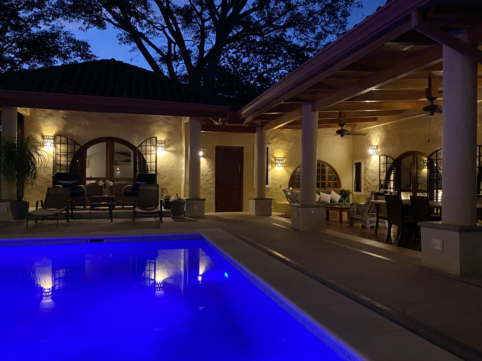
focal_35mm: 26
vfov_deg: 53.1
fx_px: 362
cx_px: 241
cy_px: 180
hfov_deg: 67.3
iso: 800
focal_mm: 4.25
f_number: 1.8
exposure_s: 1/30
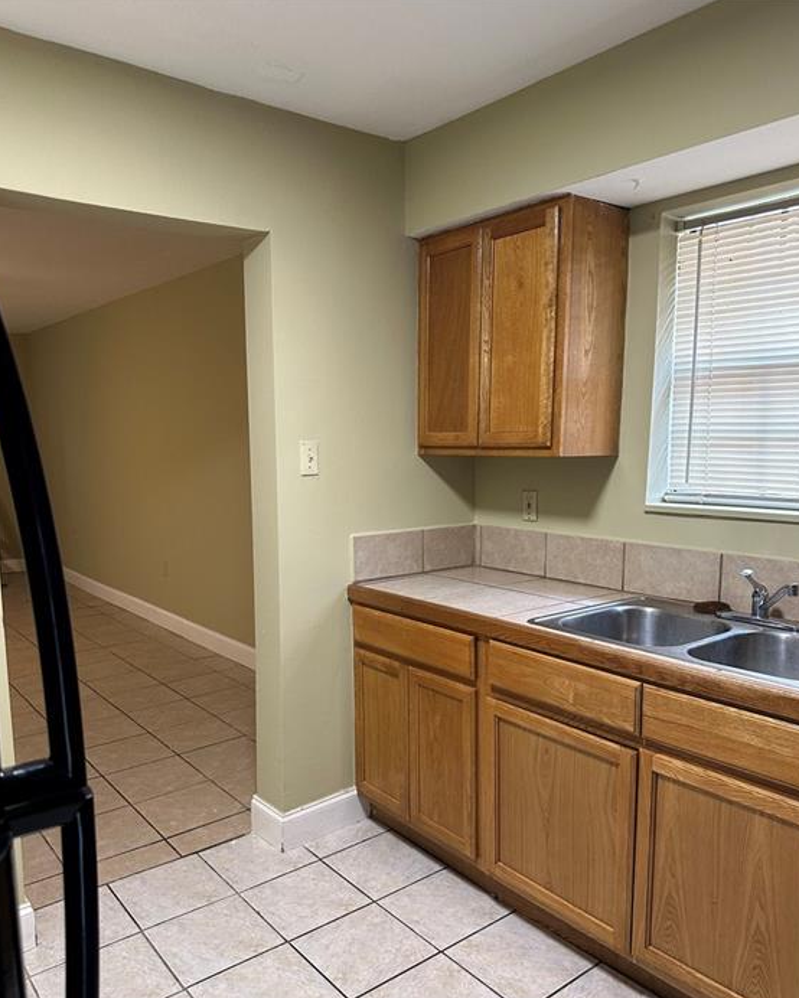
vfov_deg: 65.9
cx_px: 401
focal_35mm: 26
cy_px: 549
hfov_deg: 55.0
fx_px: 768
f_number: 1.78
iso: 200
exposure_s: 1/60
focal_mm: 6.86
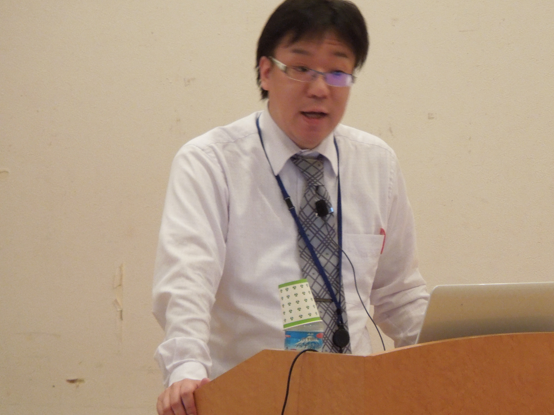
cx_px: 297
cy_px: 155
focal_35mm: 352
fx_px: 5633
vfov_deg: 4.2
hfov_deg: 5.6
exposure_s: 1/25
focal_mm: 48.8
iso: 800
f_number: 5.2
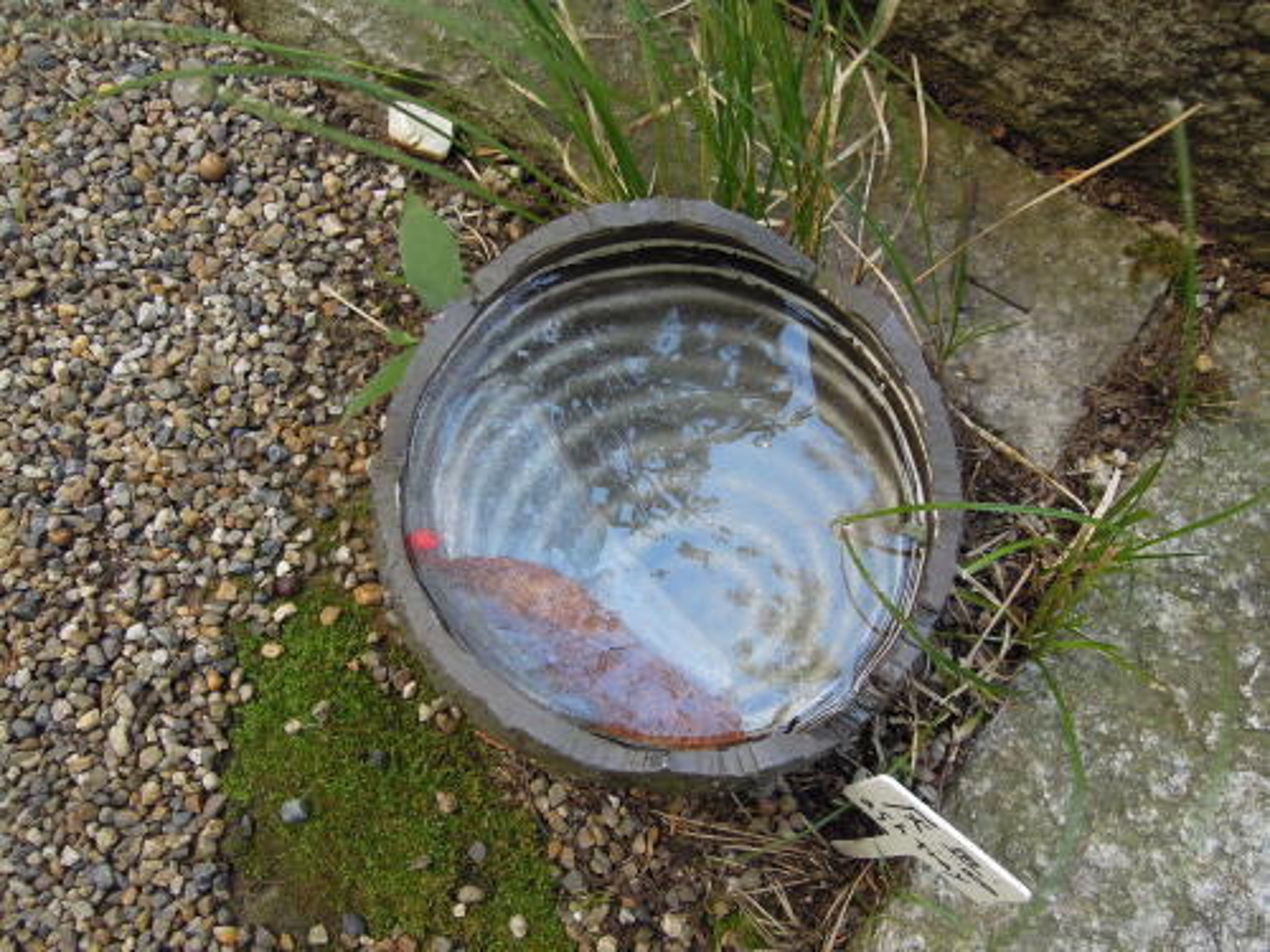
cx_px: 635
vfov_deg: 56.8
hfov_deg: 71.6
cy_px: 476
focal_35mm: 24
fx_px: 881
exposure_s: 1/50
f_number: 2.8
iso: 160
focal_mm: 4.3
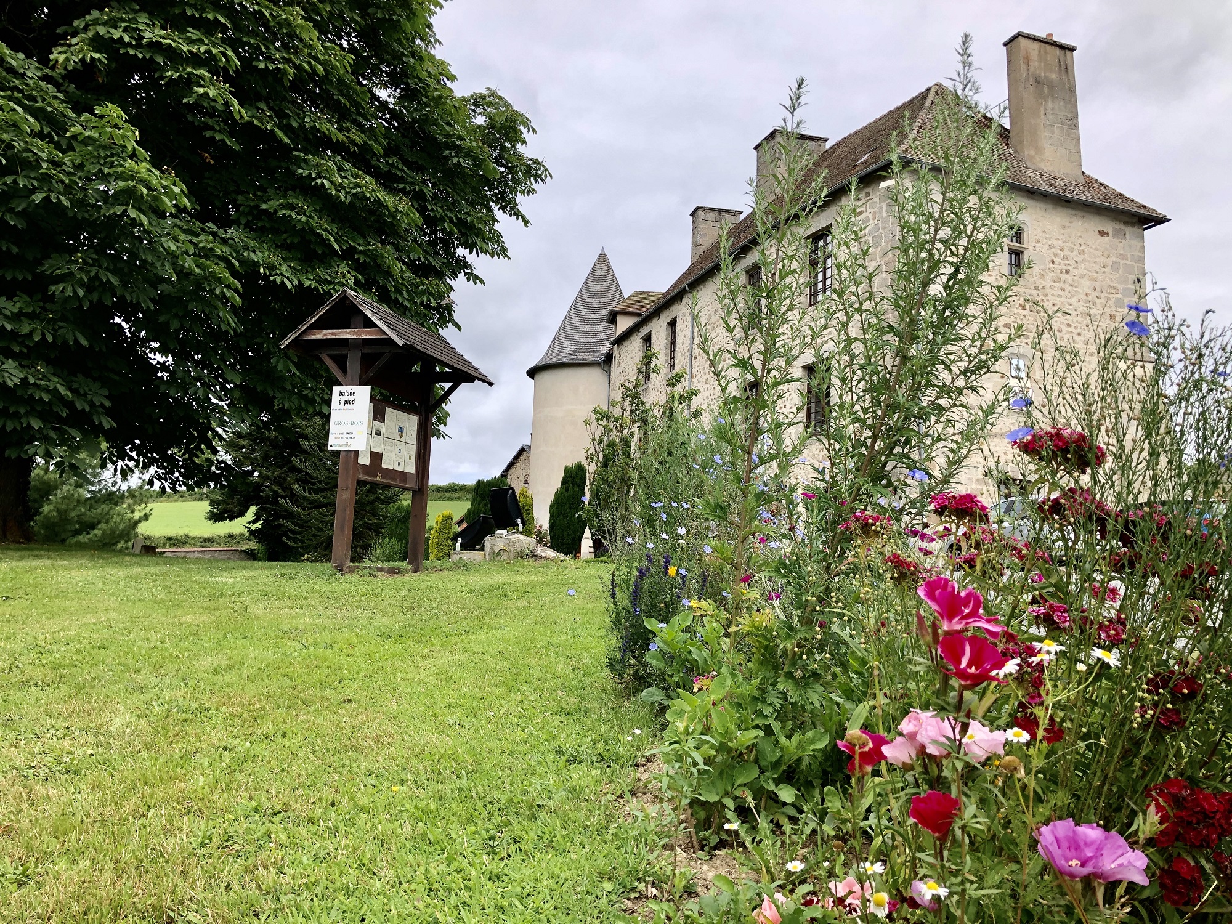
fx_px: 997
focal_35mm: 28
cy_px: 462
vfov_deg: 49.7
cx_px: 616
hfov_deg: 63.4
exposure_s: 1/1200
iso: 20
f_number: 1.8
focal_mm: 3.99
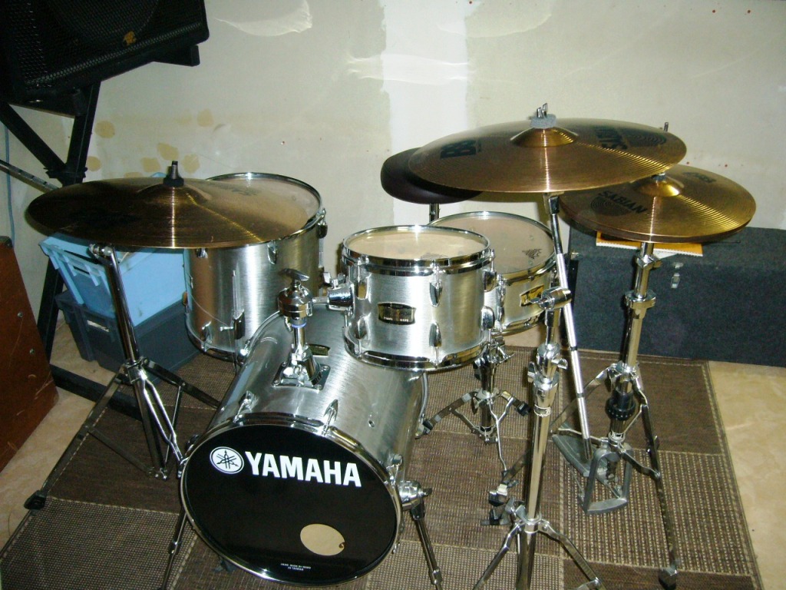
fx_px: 795
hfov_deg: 52.6
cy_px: 295
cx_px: 393
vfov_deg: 40.7
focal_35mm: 35
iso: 200
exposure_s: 1/30
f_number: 2.8
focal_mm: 5.8
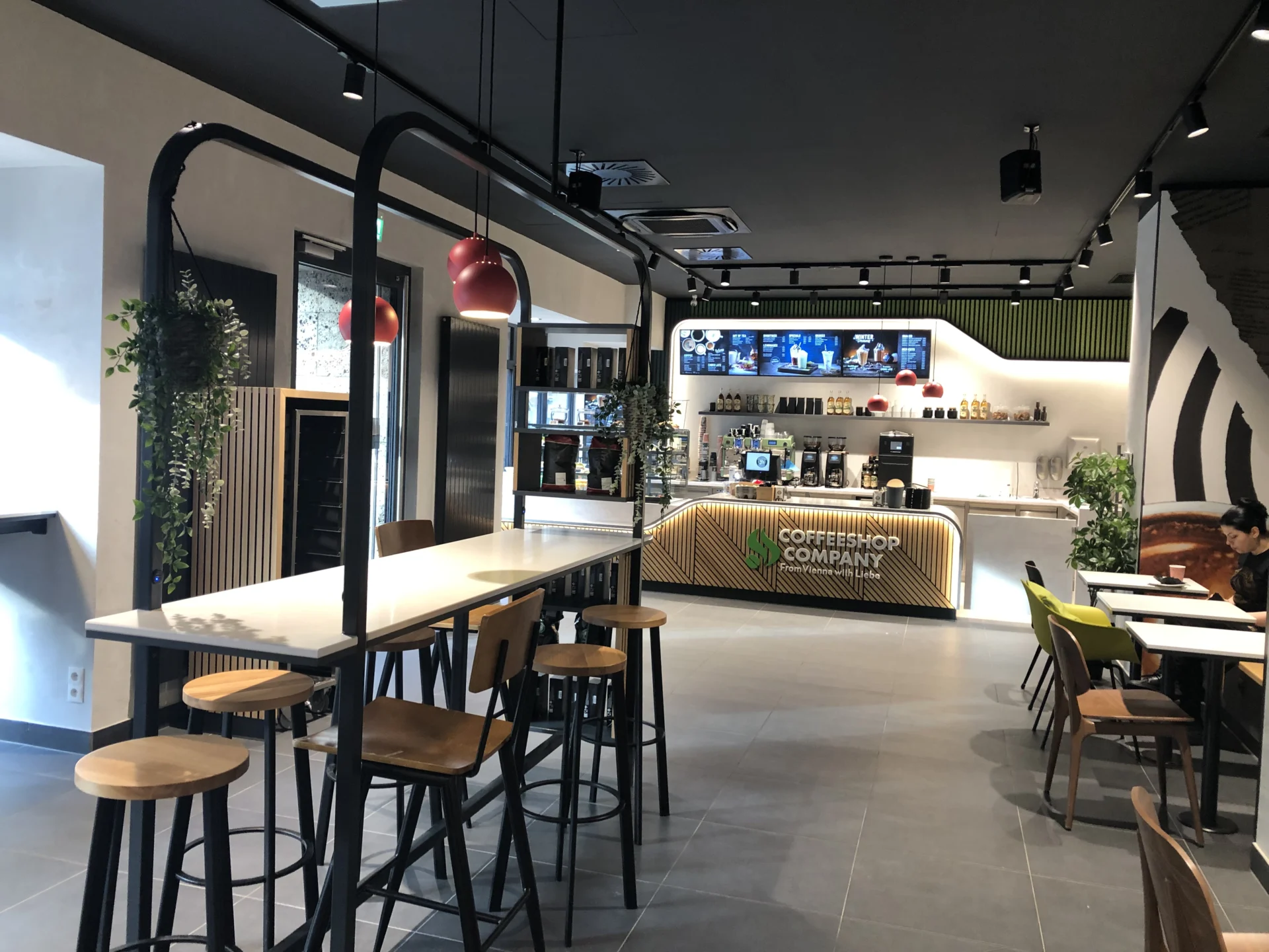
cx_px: 634
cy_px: 476
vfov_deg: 49.7
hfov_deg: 63.4
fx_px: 1026
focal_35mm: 28
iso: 40
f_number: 1.8
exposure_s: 1/25
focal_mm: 3.99
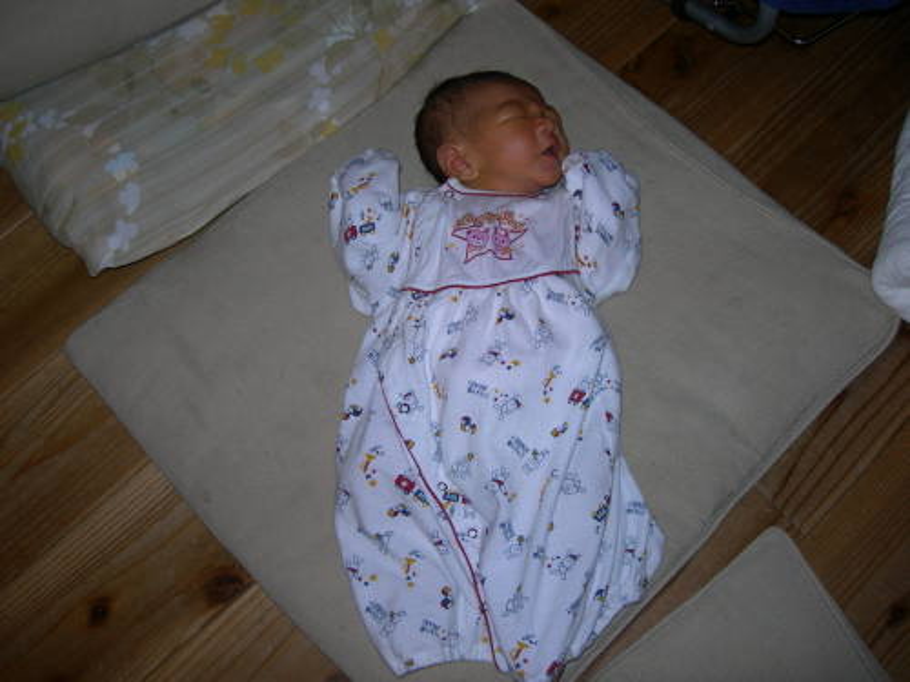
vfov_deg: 37.7
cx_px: 455
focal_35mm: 38
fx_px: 999
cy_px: 341
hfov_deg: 49.0
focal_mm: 7.8
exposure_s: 1/60.1
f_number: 2.8
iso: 50
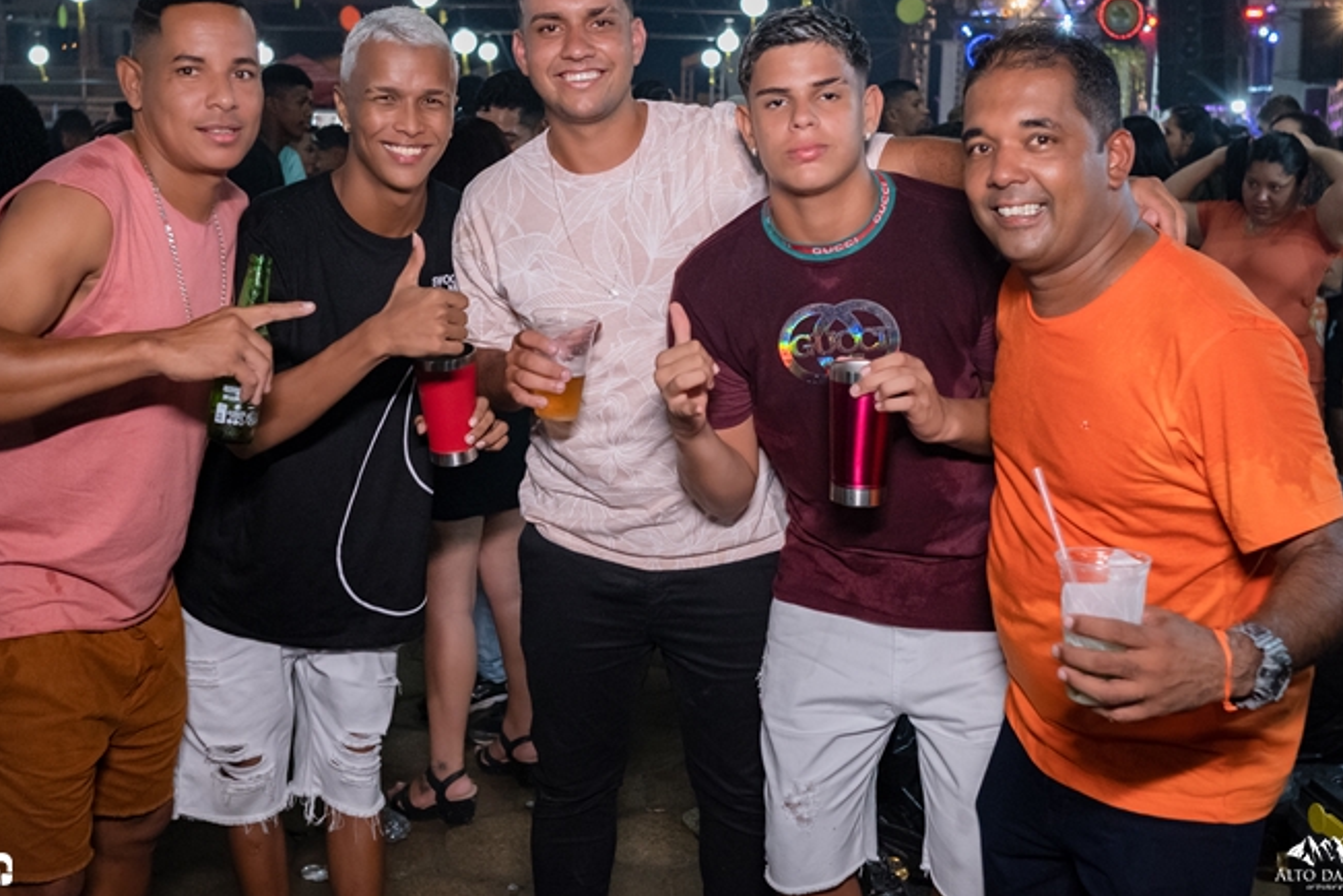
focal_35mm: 41
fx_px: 1529
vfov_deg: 32.6
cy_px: 392
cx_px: 645
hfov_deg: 47.4
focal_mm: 24
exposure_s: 1/250
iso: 2500
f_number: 3.2
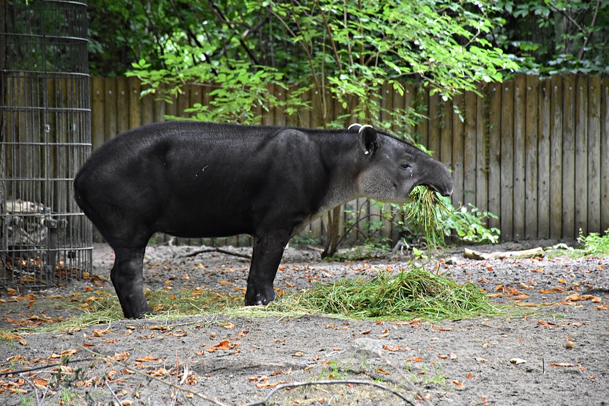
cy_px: 203
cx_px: 304
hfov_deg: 9.8
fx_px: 3553
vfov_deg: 6.5
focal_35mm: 210
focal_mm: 140
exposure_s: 1/125
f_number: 5.6
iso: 5000
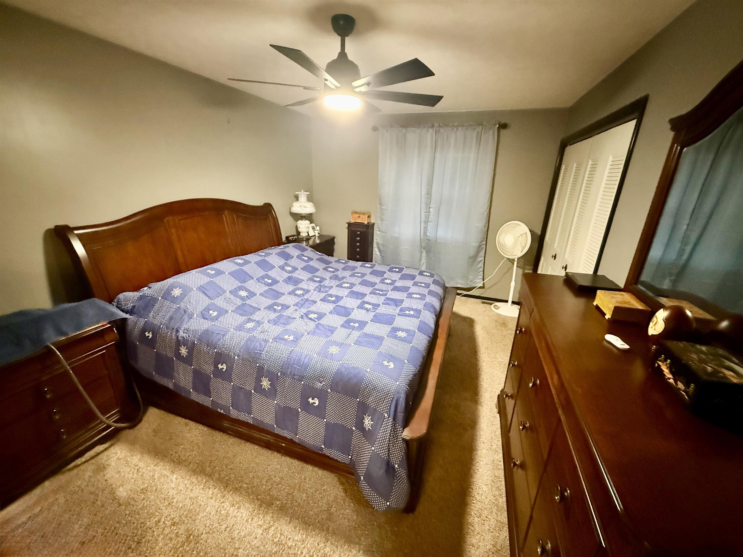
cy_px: 278
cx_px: 372
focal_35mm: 14
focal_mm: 2.22
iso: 1250
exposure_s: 1/40
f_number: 2.2
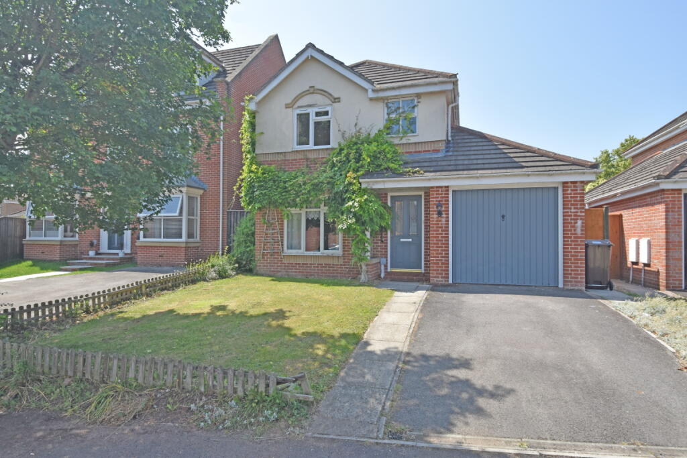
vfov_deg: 63.2
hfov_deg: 85.4
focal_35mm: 20
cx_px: 344
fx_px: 372
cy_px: 229
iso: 200
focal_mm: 13
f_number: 8
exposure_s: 1/250
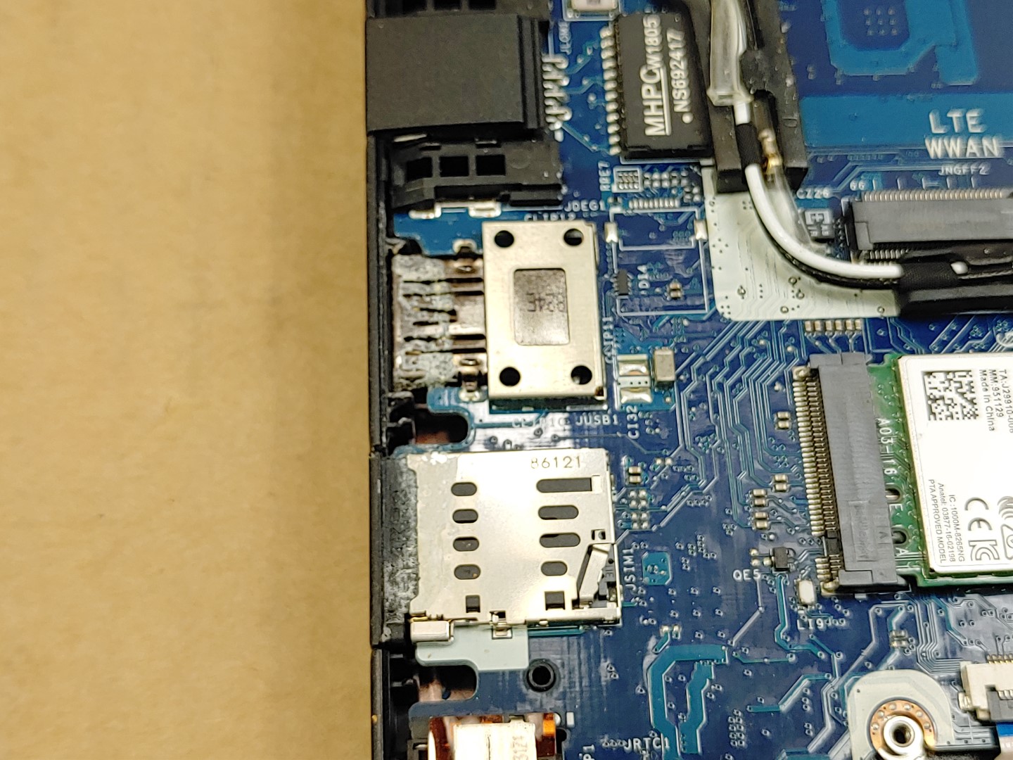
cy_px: 380
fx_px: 1434
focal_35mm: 49
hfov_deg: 38.9
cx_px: 506
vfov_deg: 29.7
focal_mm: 4.36
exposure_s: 1/146
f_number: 1.8
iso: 50
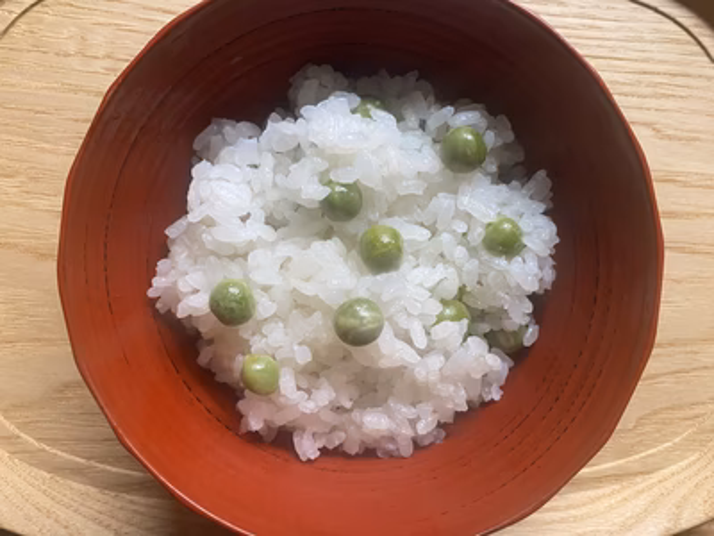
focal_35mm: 25
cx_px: 357
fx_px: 516
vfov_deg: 54.9
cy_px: 268
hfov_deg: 69.4
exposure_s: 1/78
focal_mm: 4.25
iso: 125
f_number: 1.8
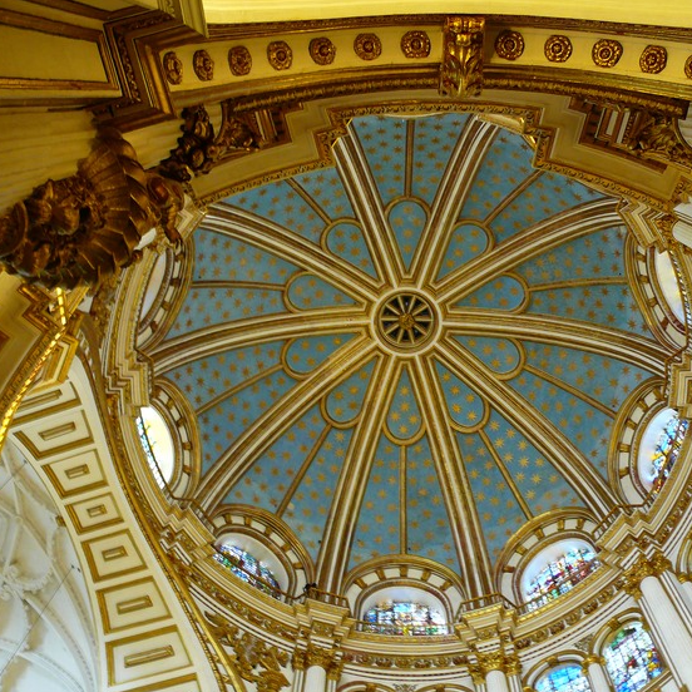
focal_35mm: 42
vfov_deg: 40.0
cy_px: 350
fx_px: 950
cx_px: 392
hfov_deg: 40.0
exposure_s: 1/6
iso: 200
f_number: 2.8
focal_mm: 7.4
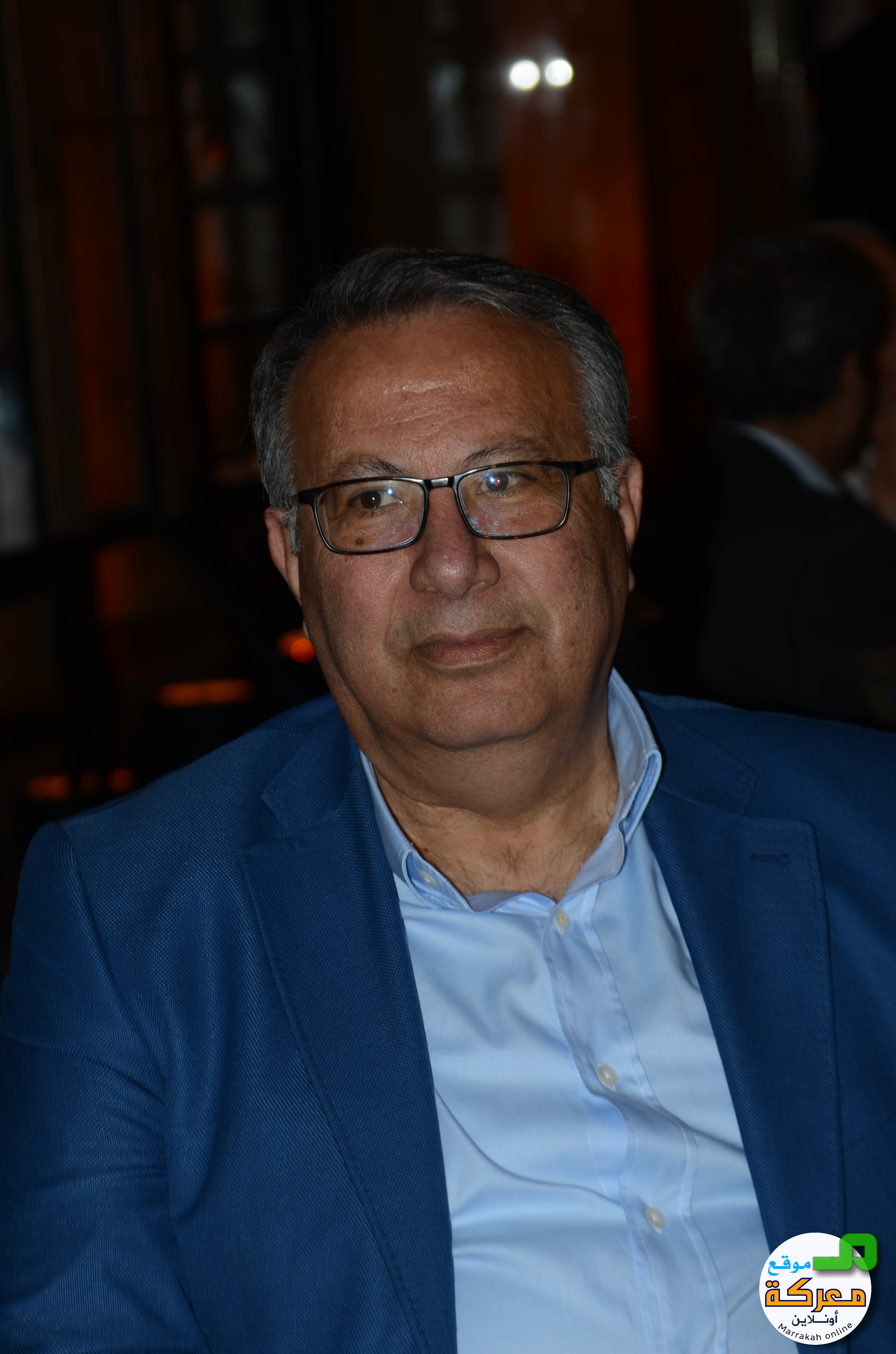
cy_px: 677
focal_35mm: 128
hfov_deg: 10.7
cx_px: 448
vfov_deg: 16.1
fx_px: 4781
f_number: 4.5
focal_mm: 85
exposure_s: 1/250
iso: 100
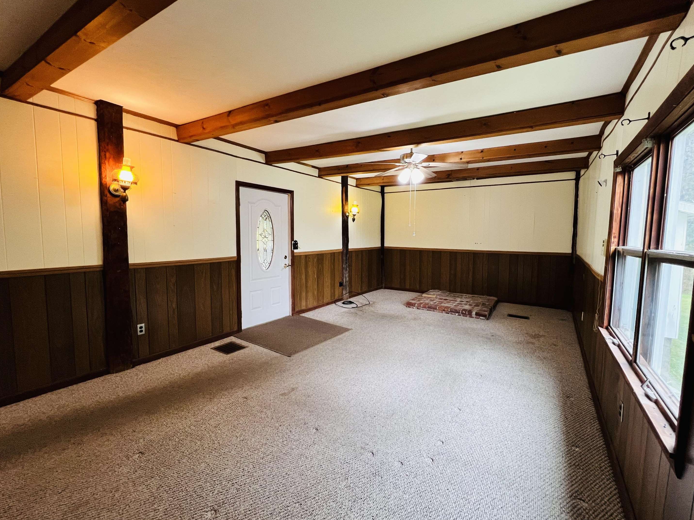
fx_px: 281
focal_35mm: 14
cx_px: 365
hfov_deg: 102.0
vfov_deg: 85.7
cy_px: 258
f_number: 1.8
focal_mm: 1.57
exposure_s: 1/60
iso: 250
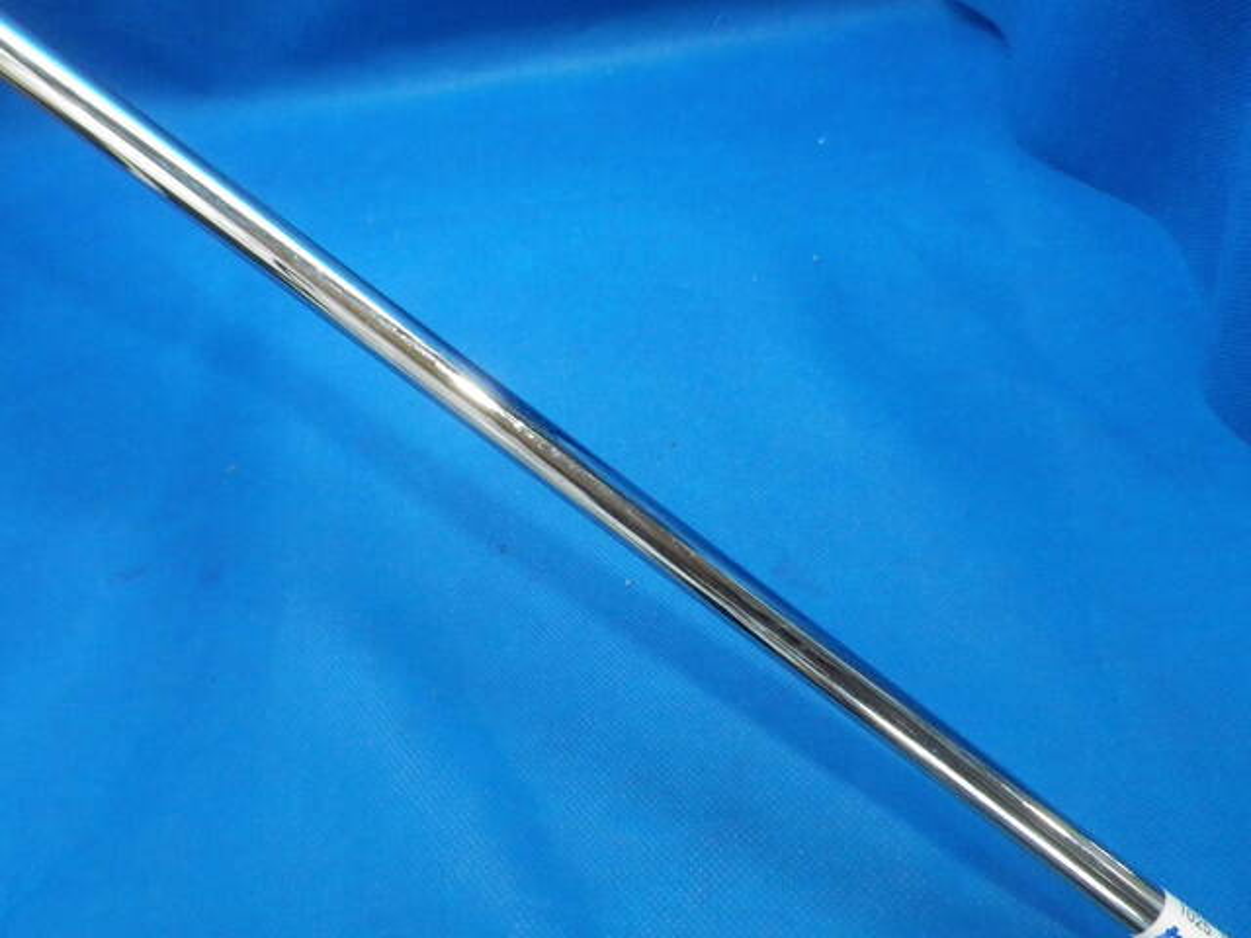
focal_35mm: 25
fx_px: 903
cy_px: 469
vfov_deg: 54.9
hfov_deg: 69.4
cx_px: 626
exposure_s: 1/40
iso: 400
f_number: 3.5
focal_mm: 4.5
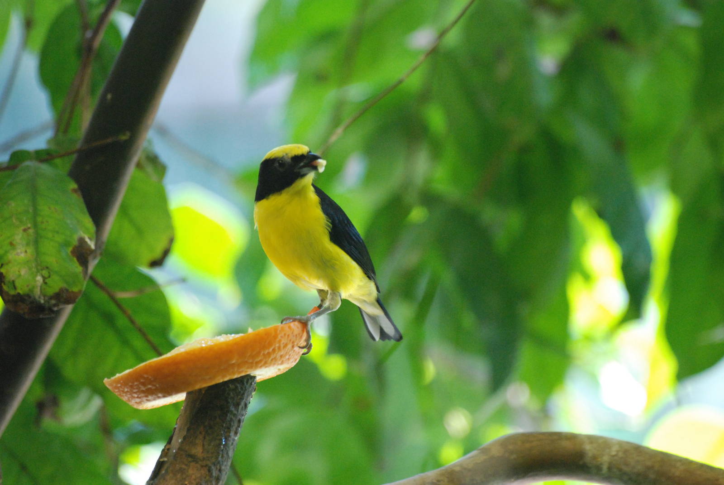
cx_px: 362
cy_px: 242
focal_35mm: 360
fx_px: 7248
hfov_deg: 5.7
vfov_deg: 3.8
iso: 1600
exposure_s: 1/160
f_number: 5.3
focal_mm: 240
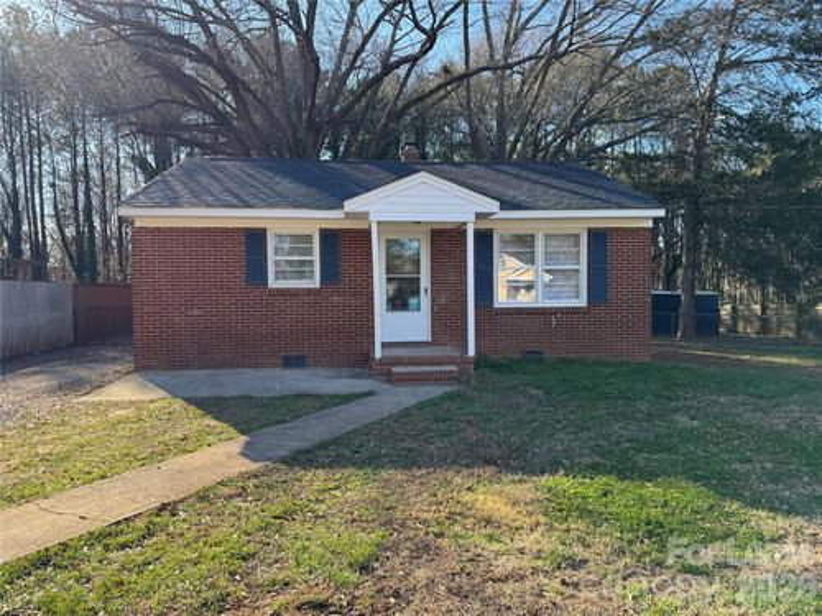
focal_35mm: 24
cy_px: 308
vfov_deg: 56.8
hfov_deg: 71.6
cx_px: 411
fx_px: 570
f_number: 1.78
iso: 80
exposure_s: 1/747
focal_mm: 6.76
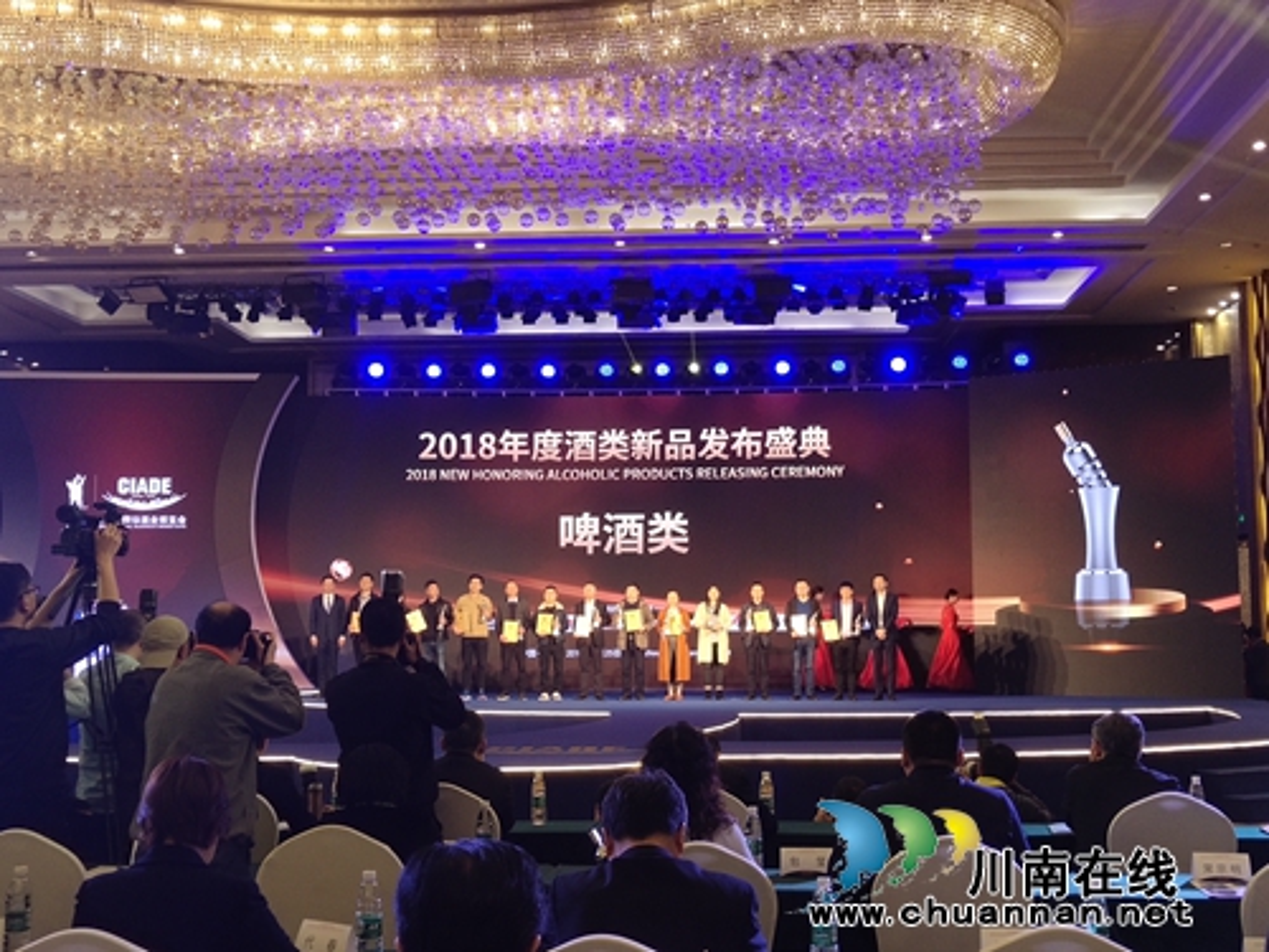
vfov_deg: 29.7
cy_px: 476
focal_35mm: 49
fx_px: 1796
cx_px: 634
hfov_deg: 38.9
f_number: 1.8
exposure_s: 1/100
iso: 202
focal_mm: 4.27
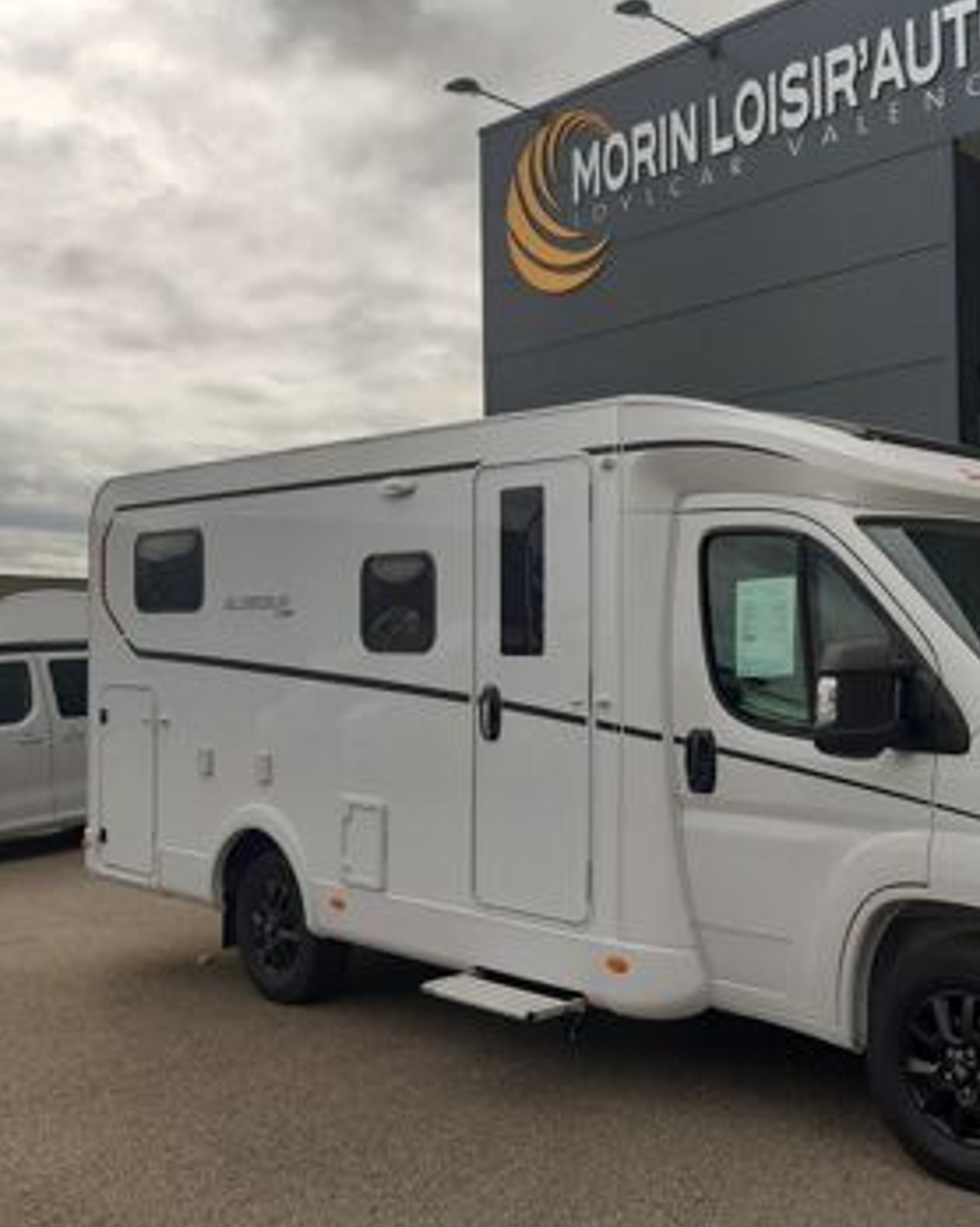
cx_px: 786
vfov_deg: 51.6
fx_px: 1270
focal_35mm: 35
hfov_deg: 40.4
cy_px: 621
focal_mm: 3.92
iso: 40
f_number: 1.7
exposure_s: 1/1848
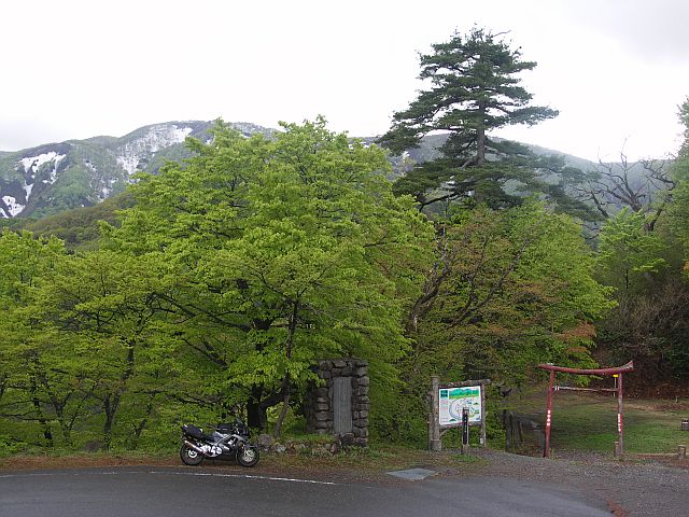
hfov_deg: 34.9
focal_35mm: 55
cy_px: 258
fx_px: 1095
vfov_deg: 26.6
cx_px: 344
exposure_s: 1/60
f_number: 3.2
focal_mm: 14.3
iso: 50
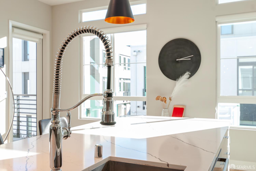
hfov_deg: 53.1
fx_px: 256
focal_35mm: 36
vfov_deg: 37.0
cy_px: 86
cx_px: 128
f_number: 5.6
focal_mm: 24
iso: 400
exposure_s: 1/100
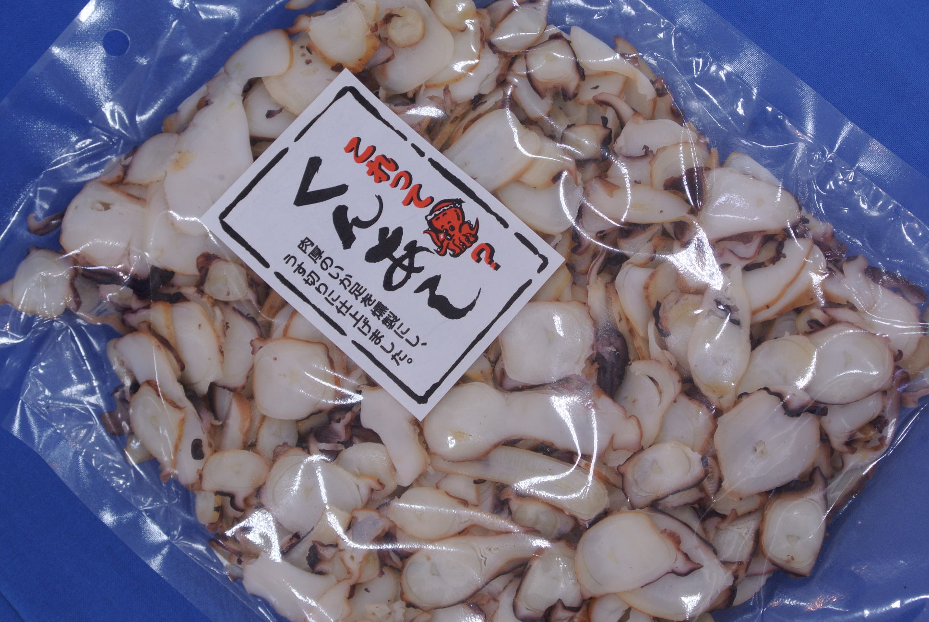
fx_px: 2093
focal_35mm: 81
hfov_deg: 25.0
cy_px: 311
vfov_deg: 16.9
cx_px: 464
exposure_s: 1/20
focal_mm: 30
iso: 100
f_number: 5.6
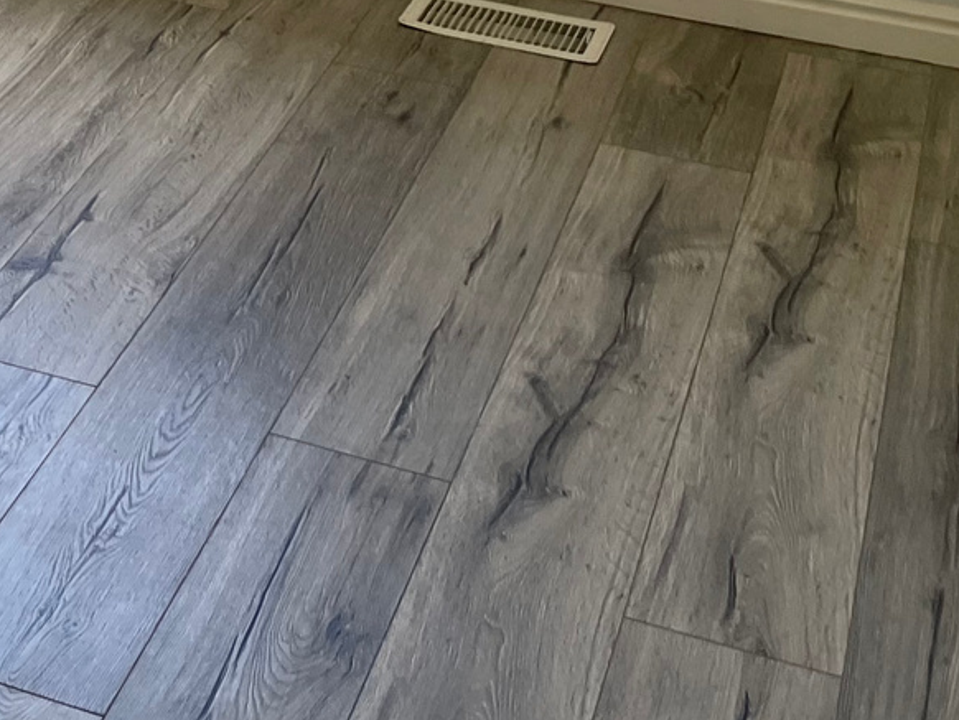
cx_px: 110
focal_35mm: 80
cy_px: -333
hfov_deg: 23.8
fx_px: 2217
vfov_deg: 16.9
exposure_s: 1/121
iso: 50
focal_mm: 4.2
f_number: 1.6
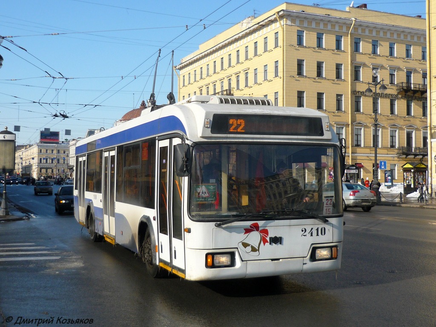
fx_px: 416
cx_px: 218
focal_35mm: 33
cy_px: 164
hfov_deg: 55.4
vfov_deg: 42.9
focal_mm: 5.5
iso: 100
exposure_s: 1/200
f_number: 8
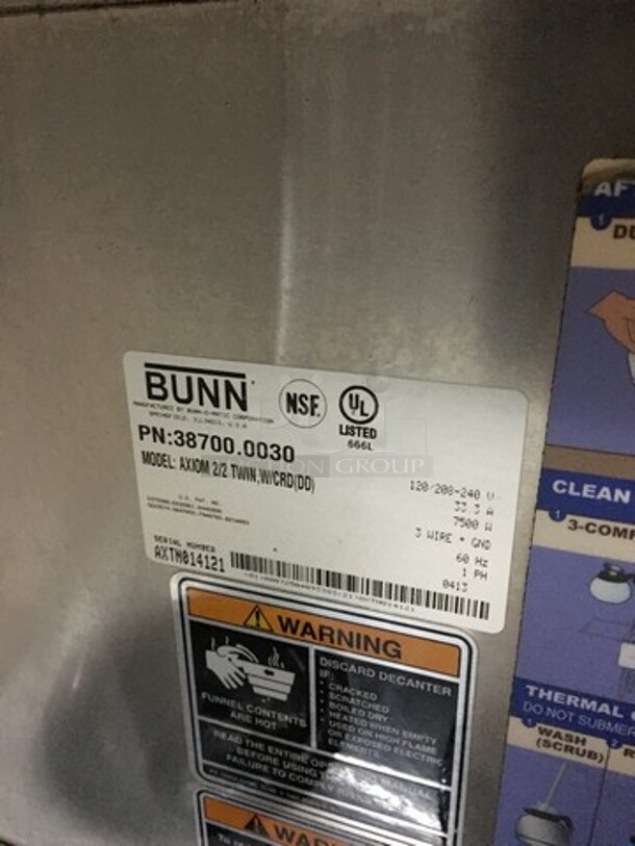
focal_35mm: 29
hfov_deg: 48.2
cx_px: 318
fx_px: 709
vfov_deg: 61.7
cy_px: 423
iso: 80
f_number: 2.2
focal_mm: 4.15
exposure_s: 1/4
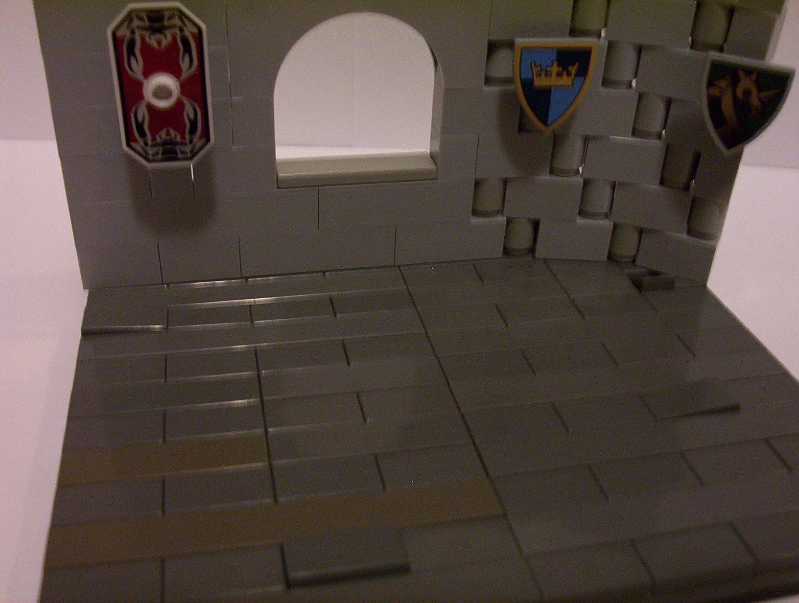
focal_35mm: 43
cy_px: 302
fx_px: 995
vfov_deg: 33.7
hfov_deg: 43.8
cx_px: 400
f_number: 2.73
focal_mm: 5.77
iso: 200
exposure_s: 1/8
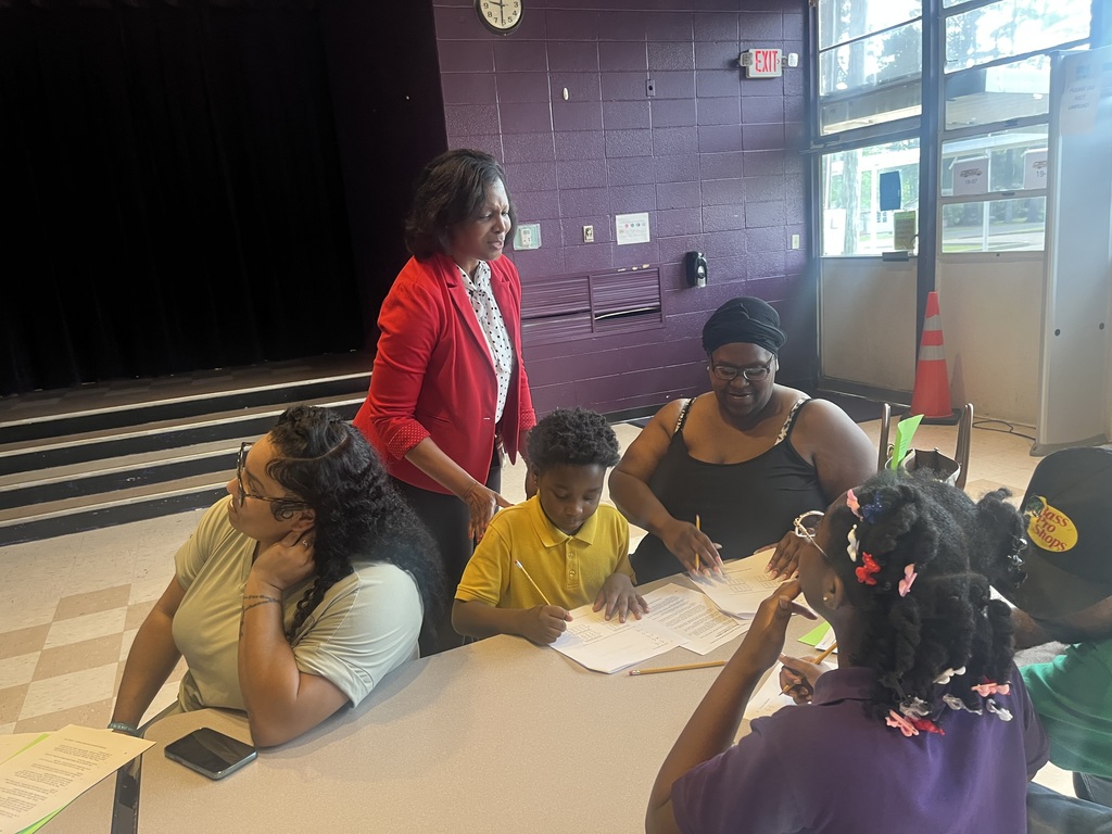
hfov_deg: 67.3
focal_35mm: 26
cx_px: 556
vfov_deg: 53.1
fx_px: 835
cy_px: 417
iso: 125
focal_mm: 5.1
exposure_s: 1/60
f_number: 1.6
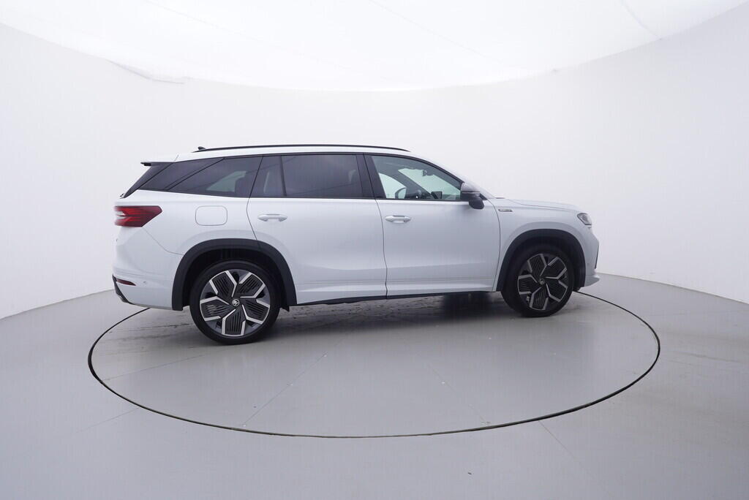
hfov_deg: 77.3
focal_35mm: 22
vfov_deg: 56.2
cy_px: 250
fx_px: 468
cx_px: 374
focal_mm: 15
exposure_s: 1/80
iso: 200
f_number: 5
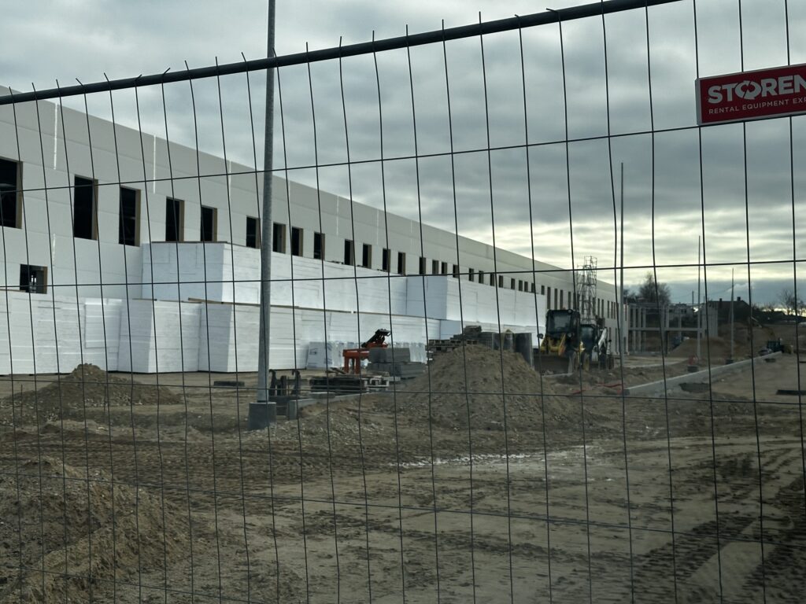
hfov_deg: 39.7
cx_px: 403
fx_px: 1118
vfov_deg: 30.3
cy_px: 302
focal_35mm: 48
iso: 64
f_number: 1.78
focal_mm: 6.86
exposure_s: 1/1953
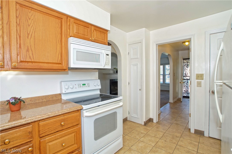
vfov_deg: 72.0
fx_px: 106
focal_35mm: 16
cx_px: 116
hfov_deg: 95.0
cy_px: 77
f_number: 4.5
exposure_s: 1/125
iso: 400
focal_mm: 11
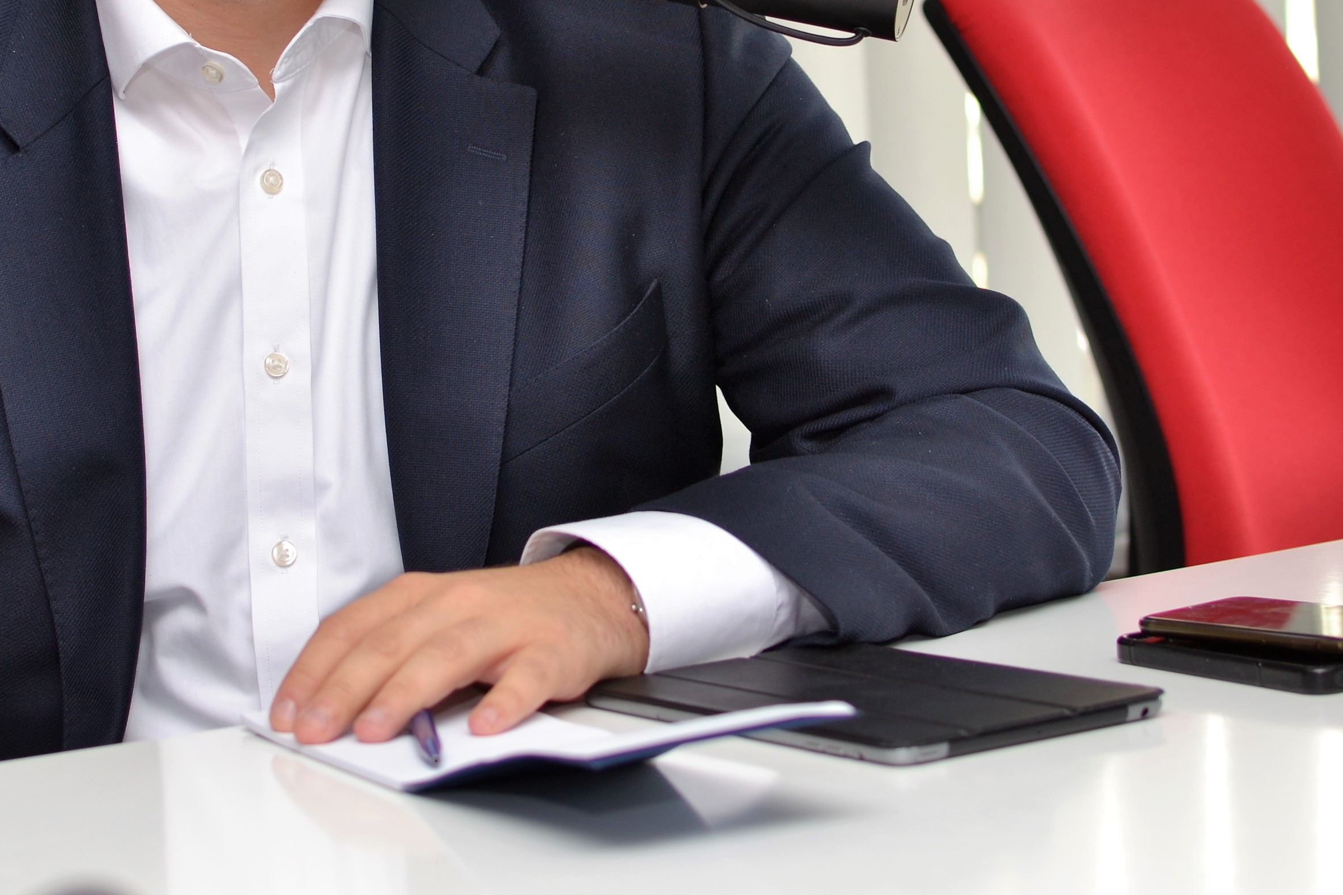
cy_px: 46
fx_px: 3841
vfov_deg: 13.2
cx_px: 350
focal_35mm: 103
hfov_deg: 19.7
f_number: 2.8
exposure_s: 1/200
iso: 100
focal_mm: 35
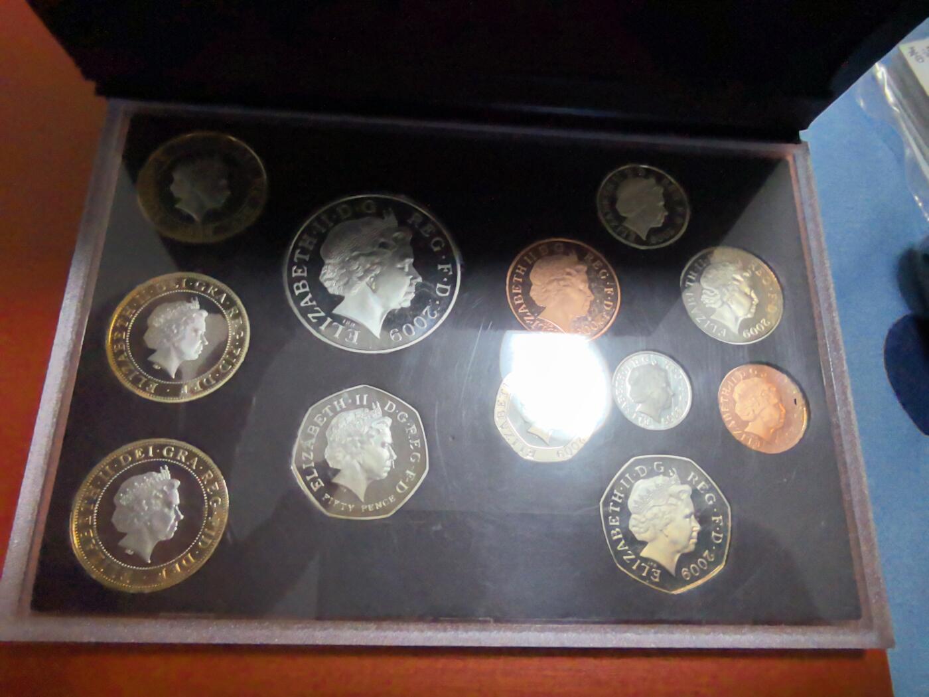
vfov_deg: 56.8
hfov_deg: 71.6
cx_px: 464
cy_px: 348
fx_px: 644
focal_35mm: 24
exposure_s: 1/33.3
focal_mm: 1.68
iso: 200
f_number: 2.2
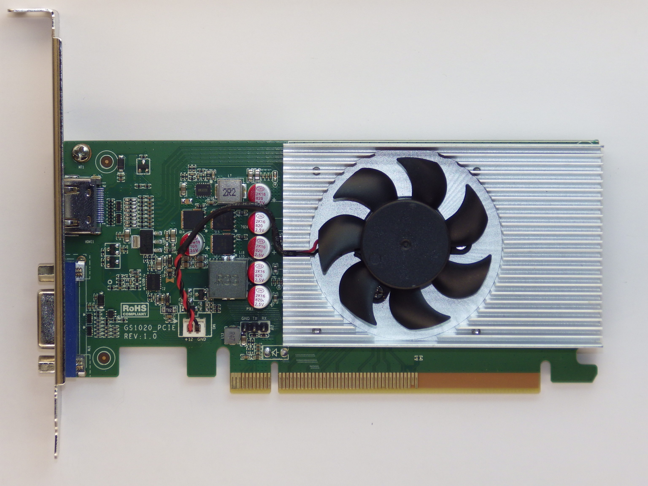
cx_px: 324
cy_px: 243
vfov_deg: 8.8
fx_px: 3164
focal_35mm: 169
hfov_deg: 11.7
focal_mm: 30.4
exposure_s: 1/250
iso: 100
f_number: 5.3
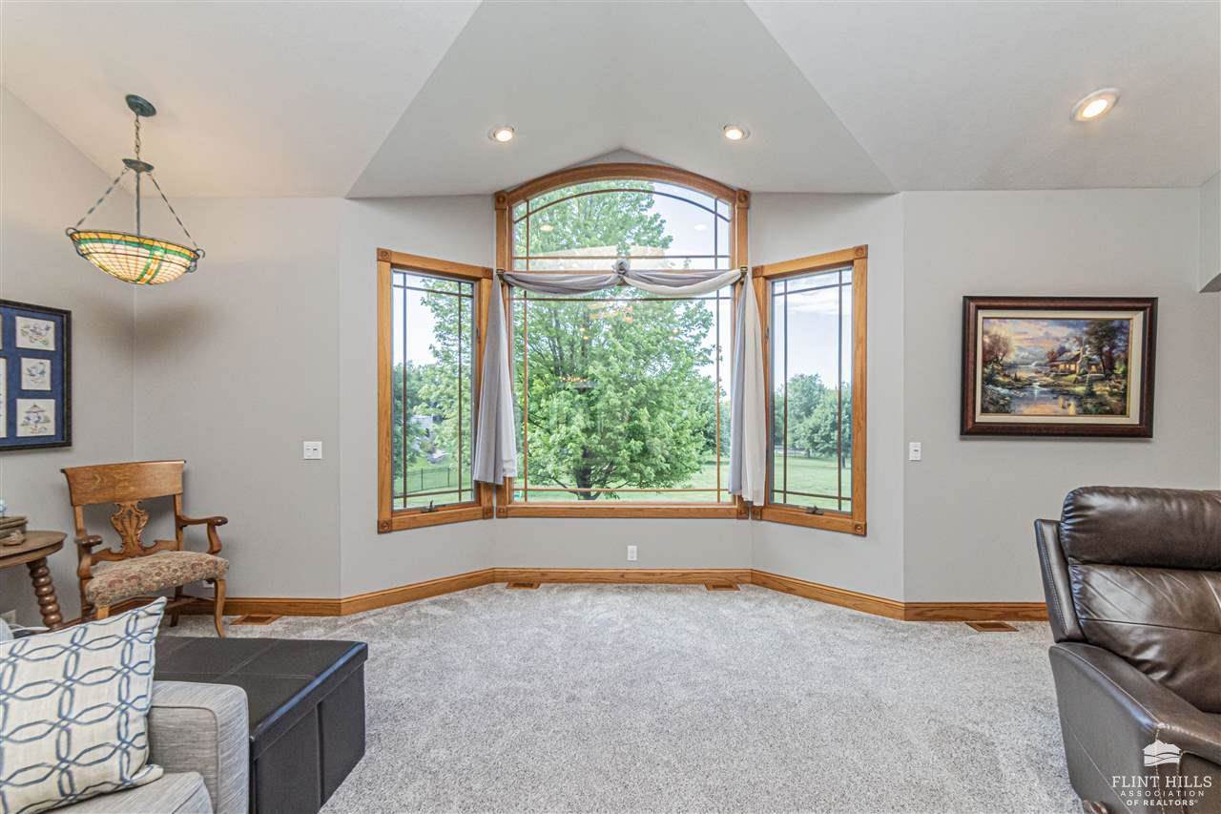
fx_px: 509
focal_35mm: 15
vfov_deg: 77.3
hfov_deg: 100.4
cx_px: 610
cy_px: 407
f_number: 13
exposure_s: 1/60
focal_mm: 10
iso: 560
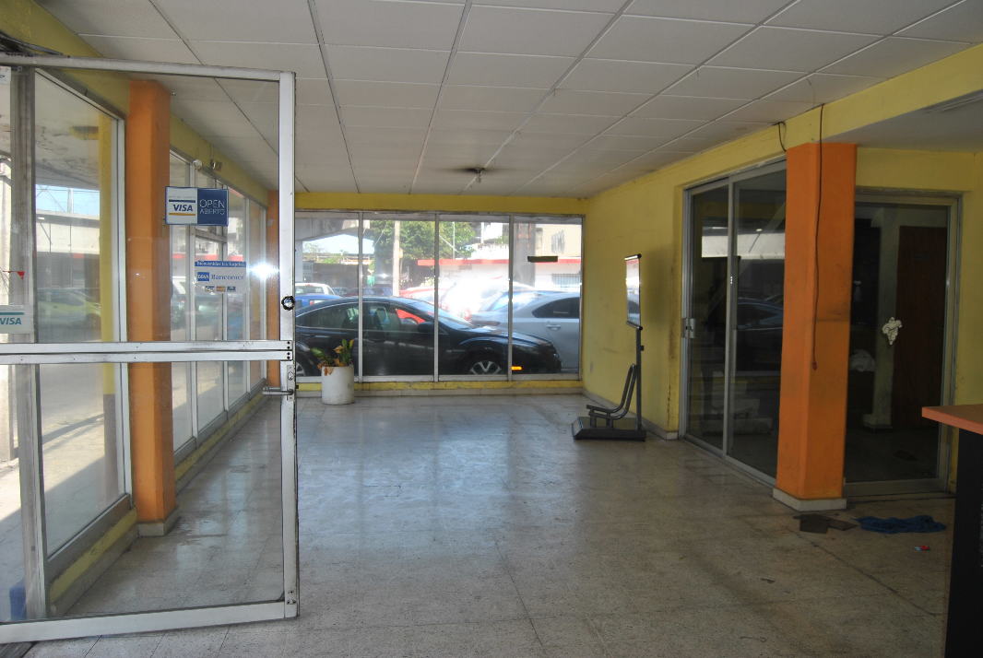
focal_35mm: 27
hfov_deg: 67.3
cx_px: 492
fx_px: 738
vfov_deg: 48.1
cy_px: 329
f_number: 5
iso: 100
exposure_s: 1/200
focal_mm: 18
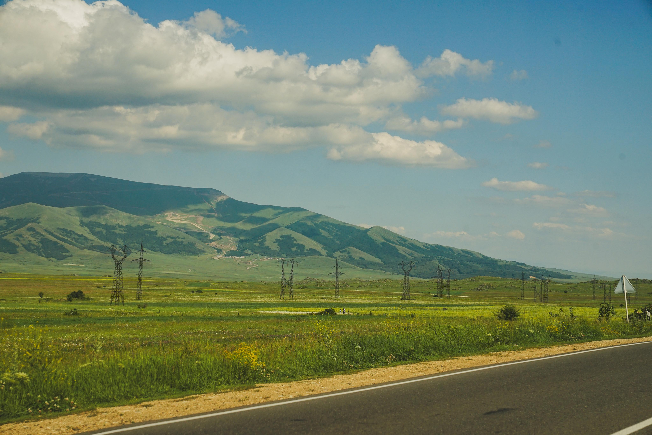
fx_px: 1268
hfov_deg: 28.8
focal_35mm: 70
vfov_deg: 19.5
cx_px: 326
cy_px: 218
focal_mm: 70
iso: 400
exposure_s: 1/1250
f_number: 8
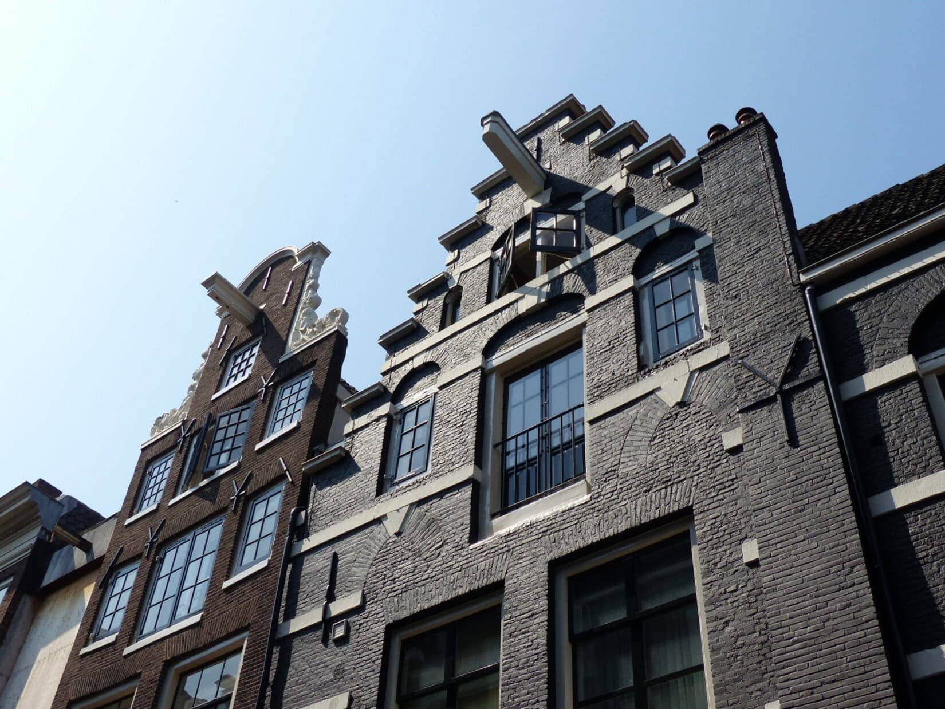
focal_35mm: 39
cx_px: 472
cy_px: 354
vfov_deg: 36.8
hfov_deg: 47.9
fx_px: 1065
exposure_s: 1/1300
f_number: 4
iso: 100
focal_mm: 7
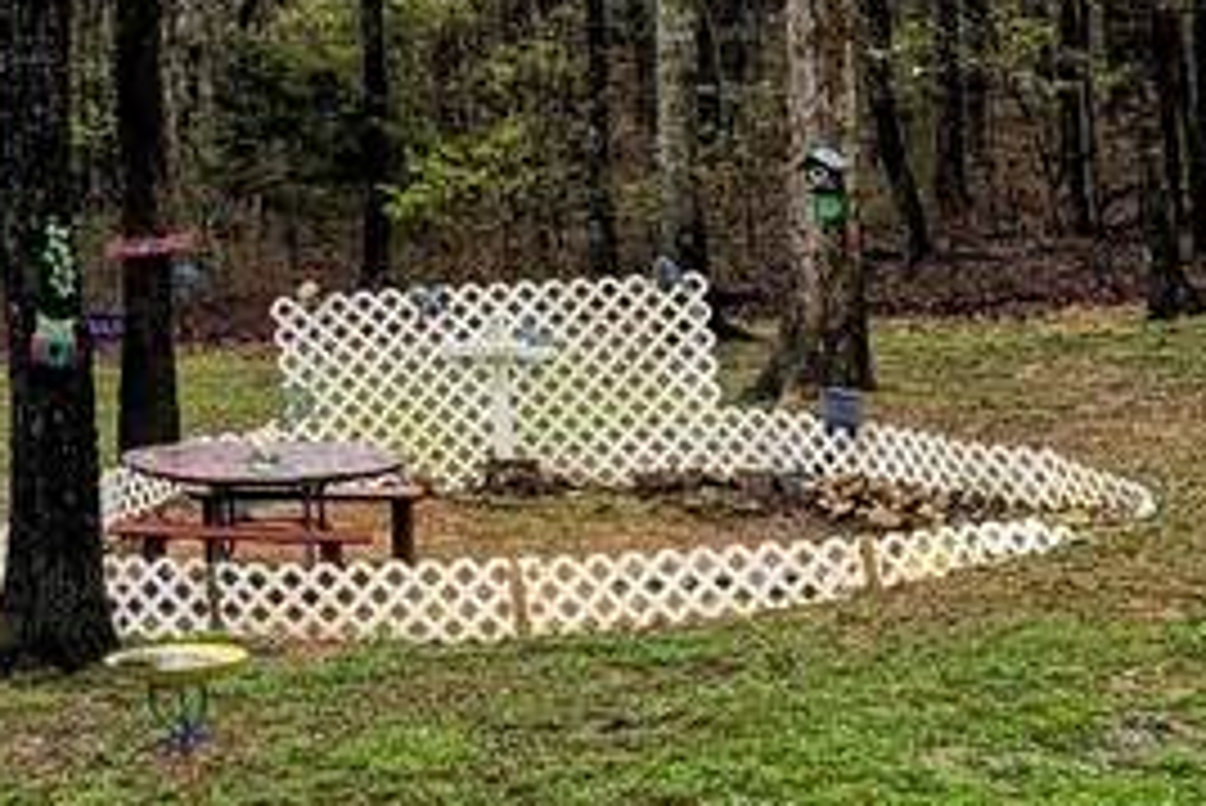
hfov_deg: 15.4
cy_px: -387
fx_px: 3988
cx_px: -790
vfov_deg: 11.1
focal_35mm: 119
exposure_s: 1/279
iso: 45
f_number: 1.85
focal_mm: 6.81
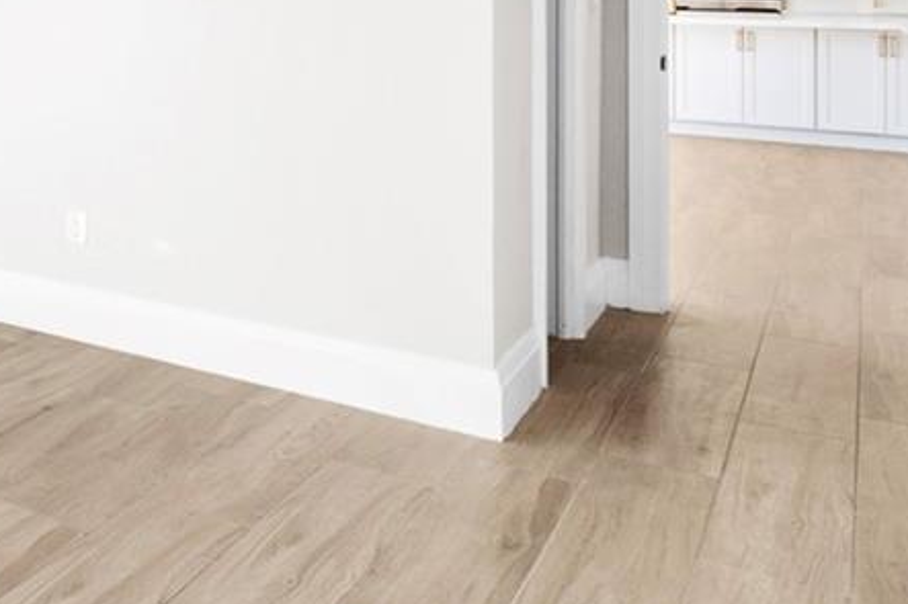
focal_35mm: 47
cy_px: -14
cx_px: -422
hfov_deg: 28.7
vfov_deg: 26.9
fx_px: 1185
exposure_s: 1/30
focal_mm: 13
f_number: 9
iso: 200
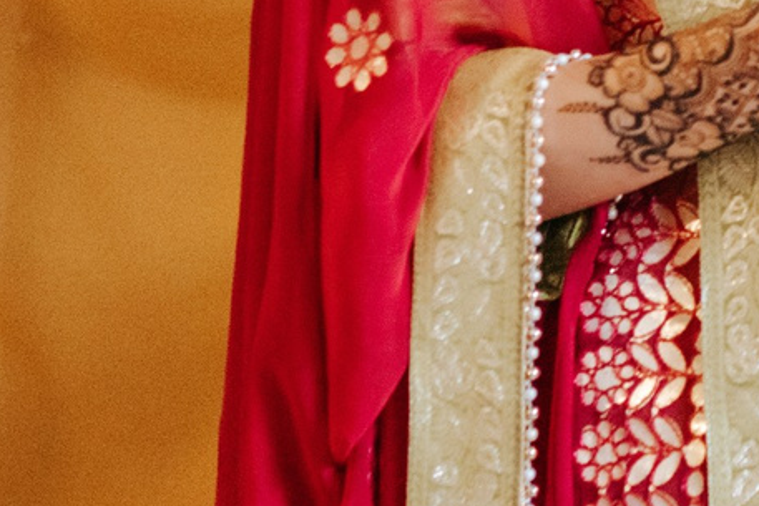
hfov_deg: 7.1
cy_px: -512
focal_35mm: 280
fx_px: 5905
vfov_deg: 4.8
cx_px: 1417
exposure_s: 1/320
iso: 1250
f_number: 2.5
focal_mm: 50
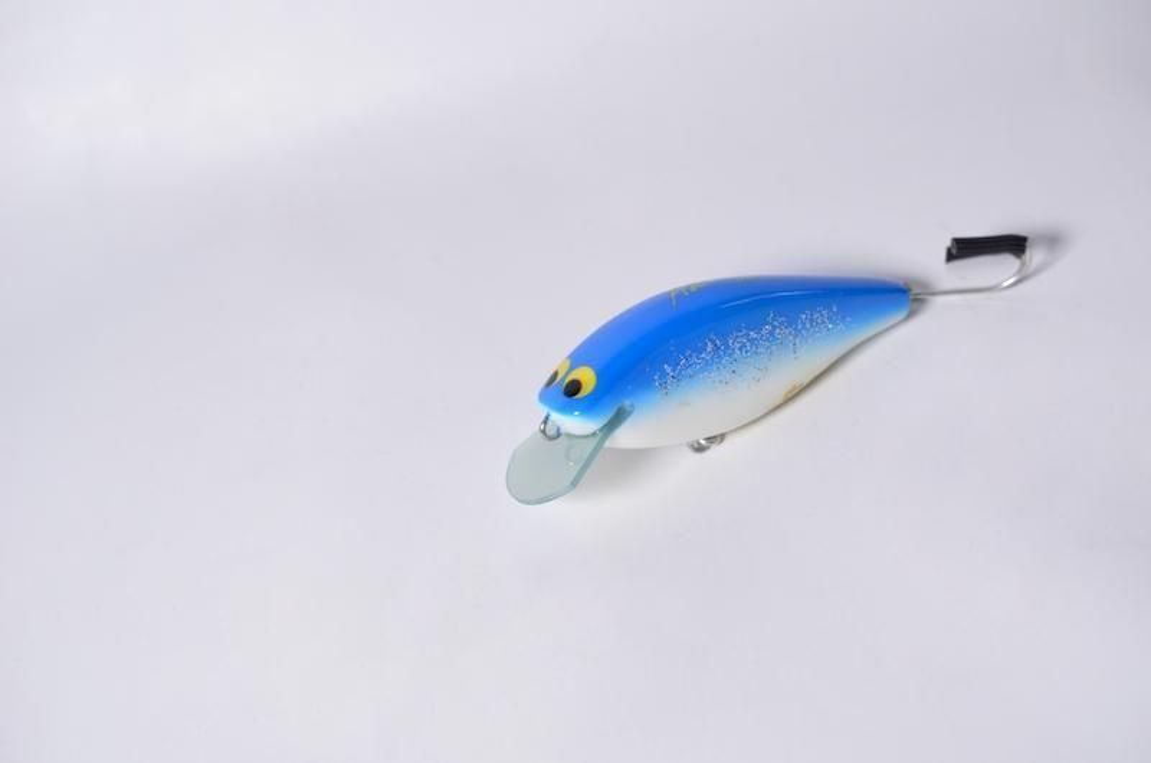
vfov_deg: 22.5
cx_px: 576
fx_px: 1915
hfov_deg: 33.5
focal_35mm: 60
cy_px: 382
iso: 800
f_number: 5
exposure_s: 1/100
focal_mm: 40
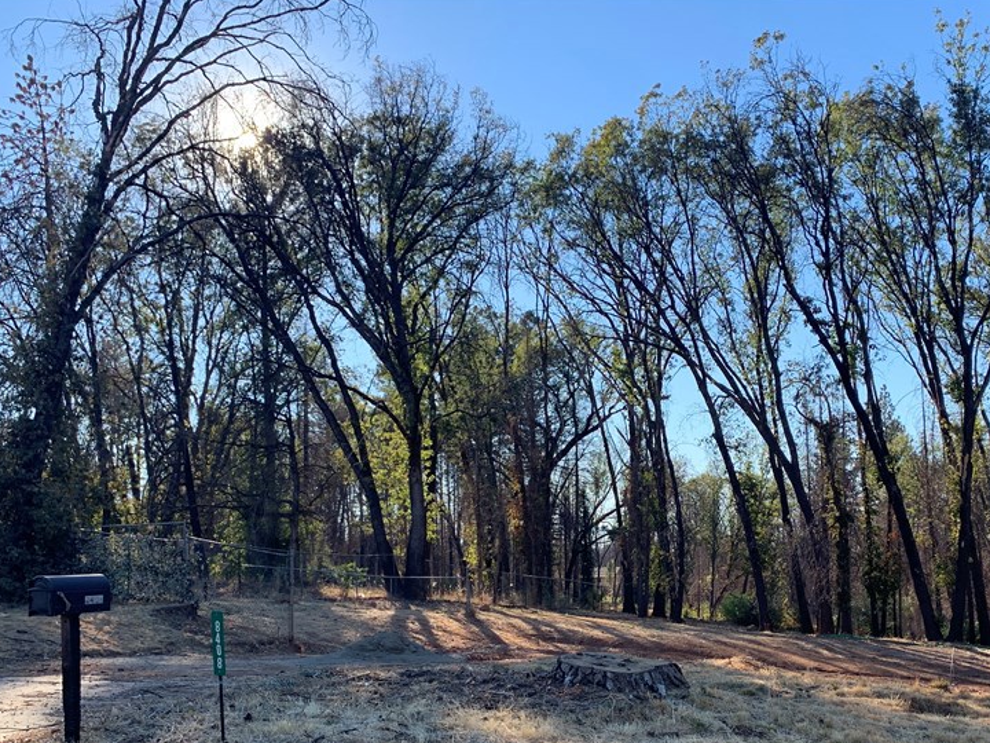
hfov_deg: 49.4
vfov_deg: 38.0
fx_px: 1058
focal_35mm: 37
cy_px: 521
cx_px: 650
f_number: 1.8
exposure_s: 1/639
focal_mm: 4.25
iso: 25
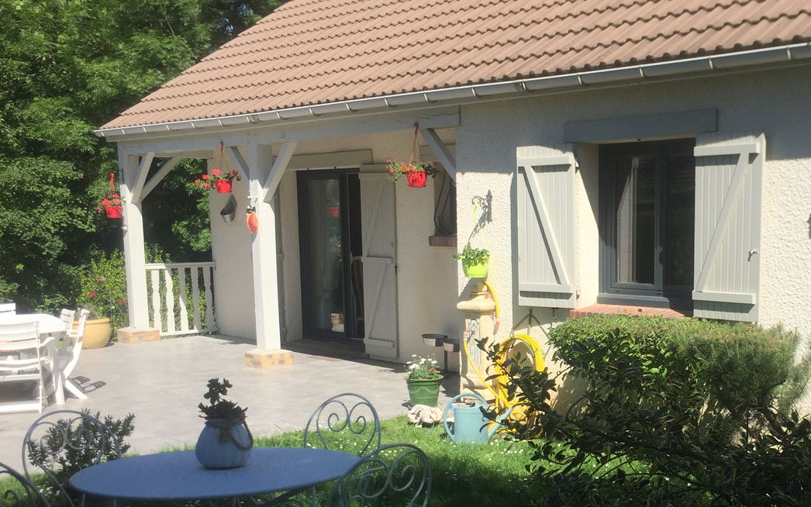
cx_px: 609
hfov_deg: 41.4
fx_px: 1039
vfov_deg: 27.2
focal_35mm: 47
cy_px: 360
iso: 32
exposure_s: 1/1980
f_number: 2.2
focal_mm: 4.15
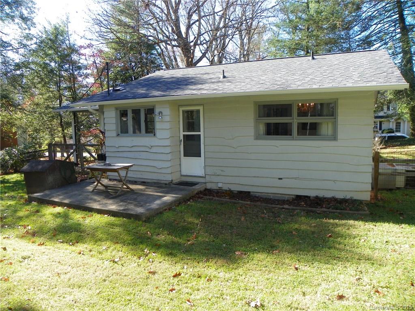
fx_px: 312
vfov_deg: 53.1
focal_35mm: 26
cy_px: 156
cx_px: 208
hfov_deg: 67.3
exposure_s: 1/125
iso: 64
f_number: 3.5
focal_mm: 4.6
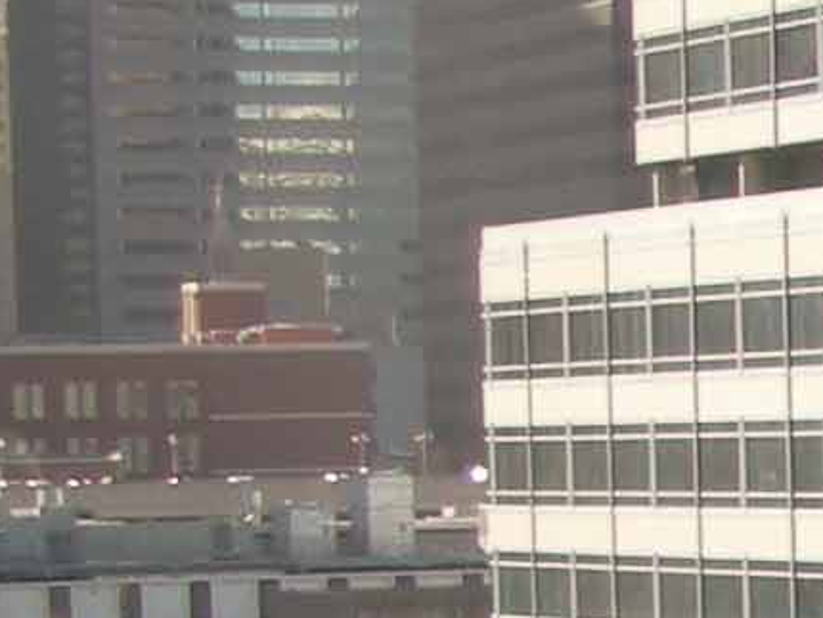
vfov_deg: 5.8
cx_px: 2536
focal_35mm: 250
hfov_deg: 7.0
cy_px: 1341
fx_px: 5947
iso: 50
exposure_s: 1/333
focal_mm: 5.8
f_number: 2.8
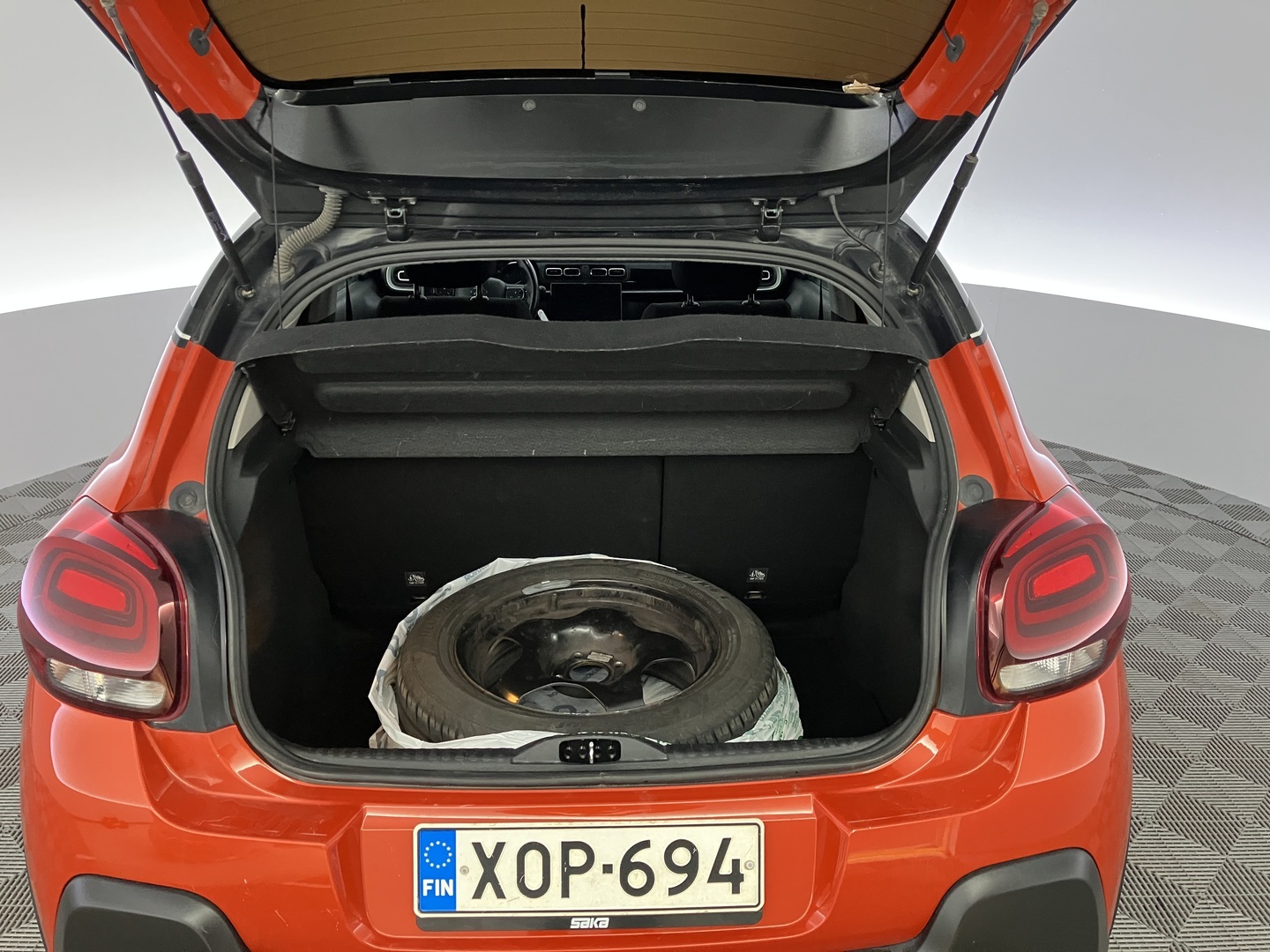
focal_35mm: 28
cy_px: 476
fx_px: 1027
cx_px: 635
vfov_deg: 49.7
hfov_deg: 63.4
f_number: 1.8
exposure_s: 1/34
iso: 400
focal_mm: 3.99
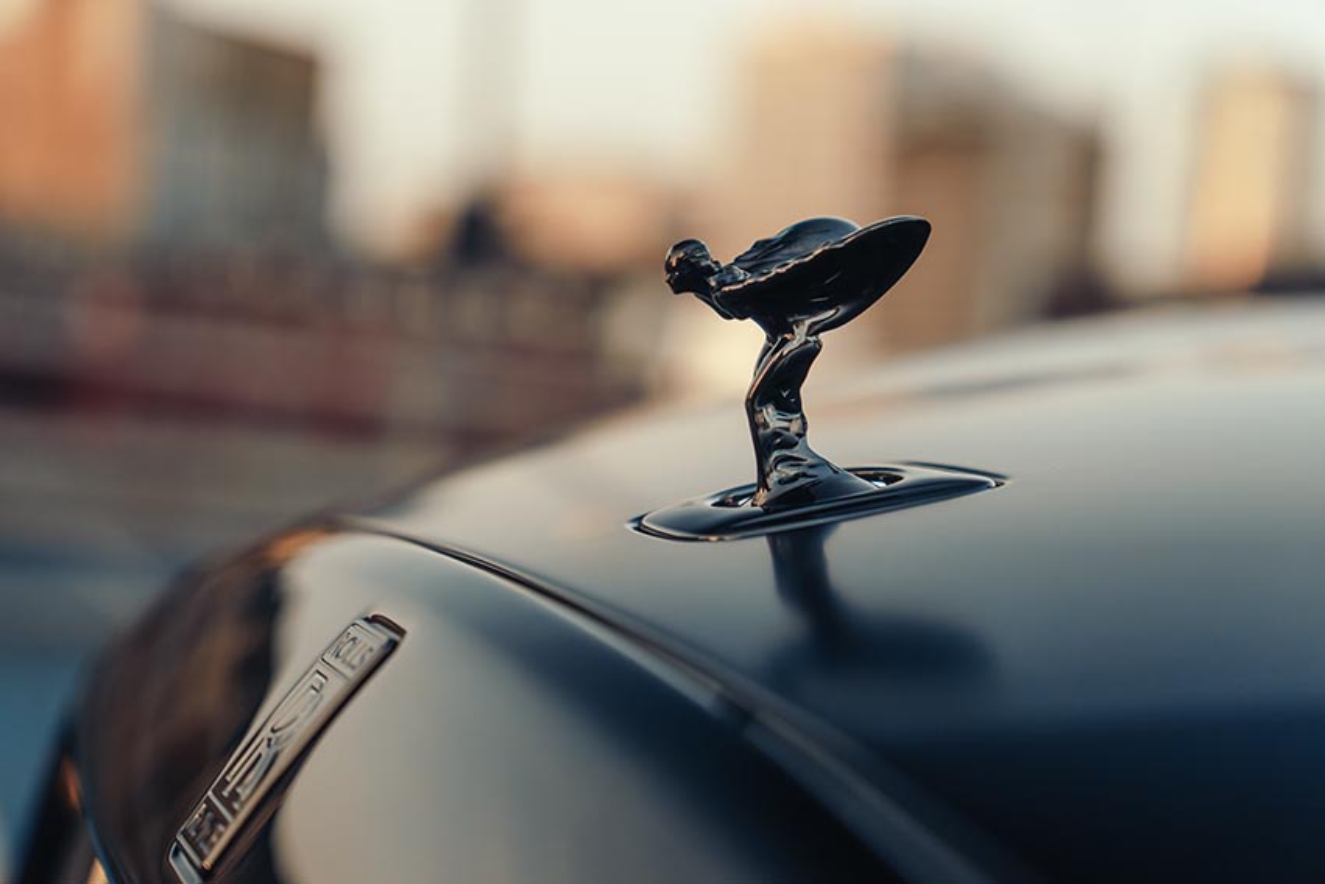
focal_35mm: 70
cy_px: 442
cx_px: 662
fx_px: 2577
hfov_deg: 28.8
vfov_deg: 19.5
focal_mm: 70
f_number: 2.8
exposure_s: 1/400
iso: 400
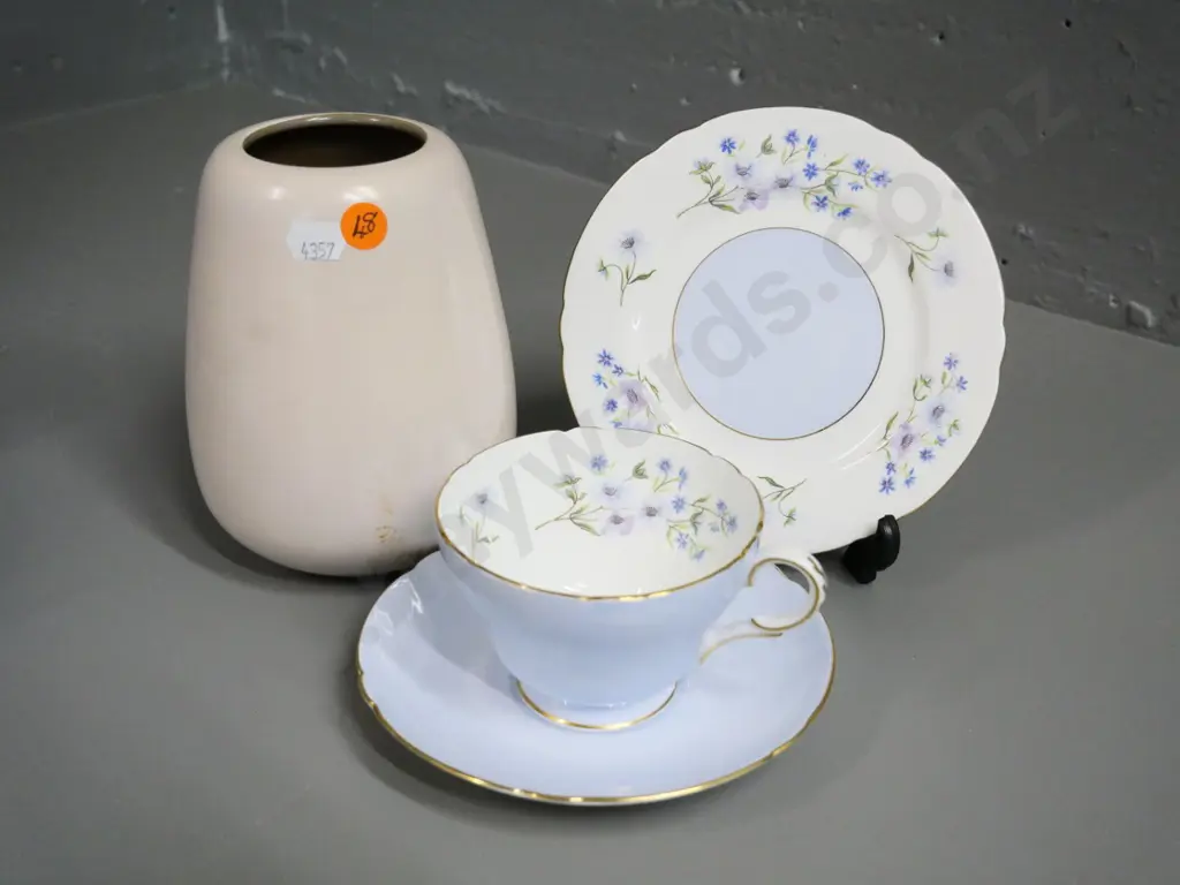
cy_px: 442
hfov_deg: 46.8
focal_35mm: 40
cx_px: 590
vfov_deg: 36.0
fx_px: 1364
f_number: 5
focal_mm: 20
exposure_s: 1/160
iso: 3200
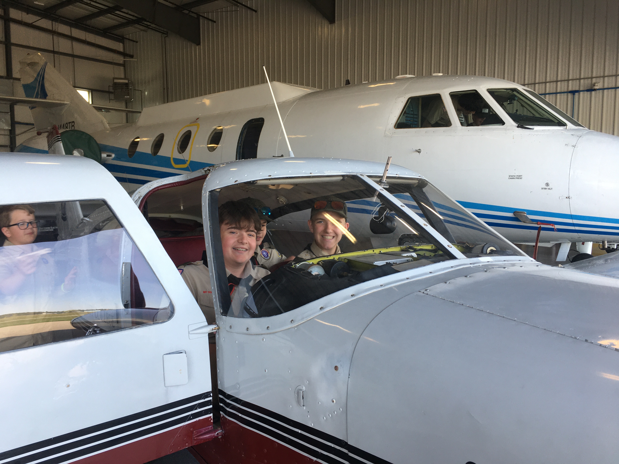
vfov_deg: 48.2
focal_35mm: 29
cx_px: 310
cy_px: 232
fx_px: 519
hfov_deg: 61.7
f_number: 2.2
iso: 32
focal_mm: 4.15
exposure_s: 1/120
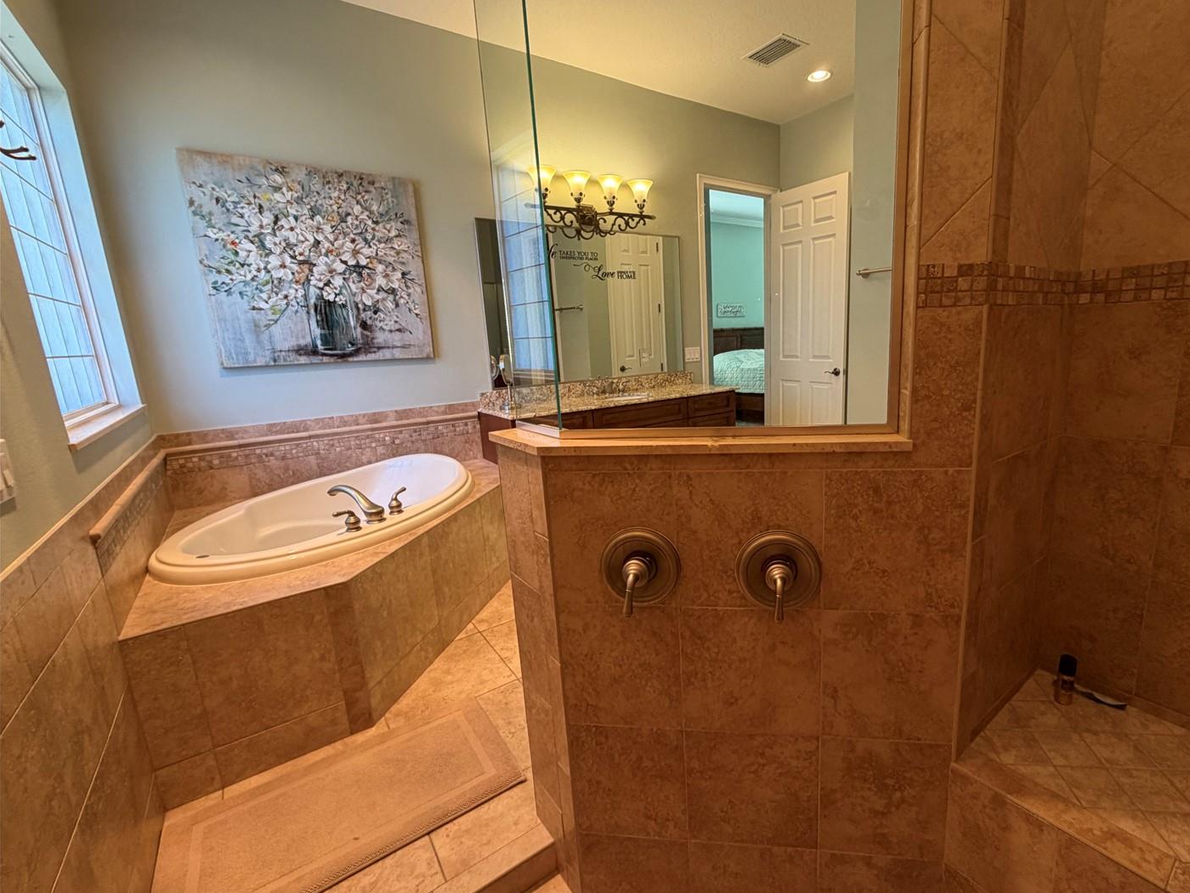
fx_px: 550
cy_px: 443
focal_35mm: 16
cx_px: 679
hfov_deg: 93.9
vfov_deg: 78.1
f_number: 2.2
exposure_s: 1/60
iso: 200
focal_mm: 2.22
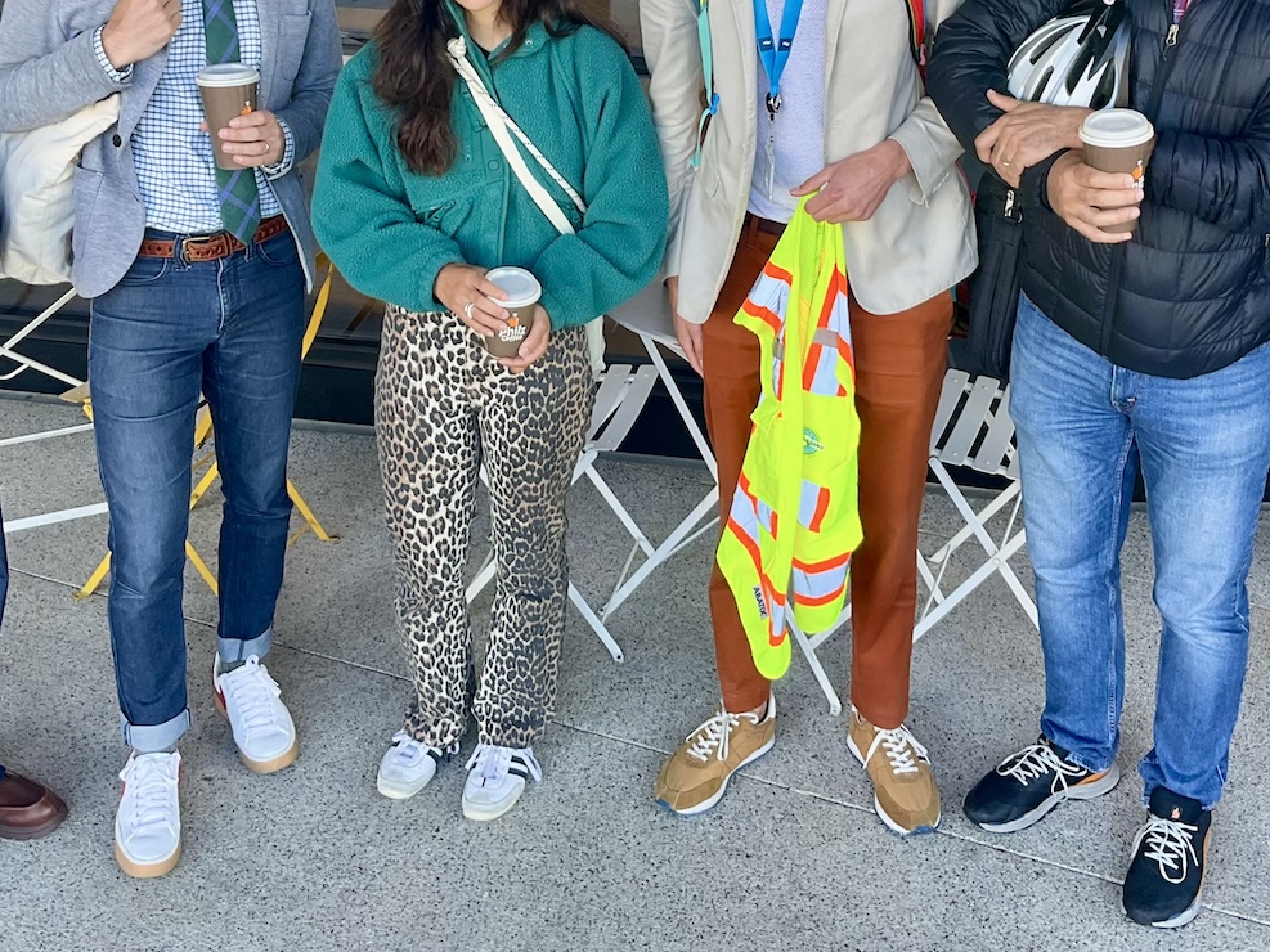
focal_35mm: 47
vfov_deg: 30.2
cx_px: 694
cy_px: 207
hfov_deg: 40.4
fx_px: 1724
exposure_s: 1/122
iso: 32
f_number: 1.8
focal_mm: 3
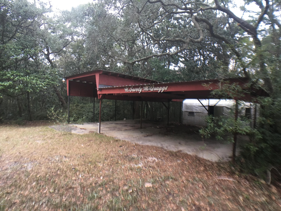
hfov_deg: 61.7
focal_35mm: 29
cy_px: 106
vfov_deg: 48.2
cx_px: 140
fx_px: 235
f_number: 2.2
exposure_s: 1/30
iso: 32
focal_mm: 4.15
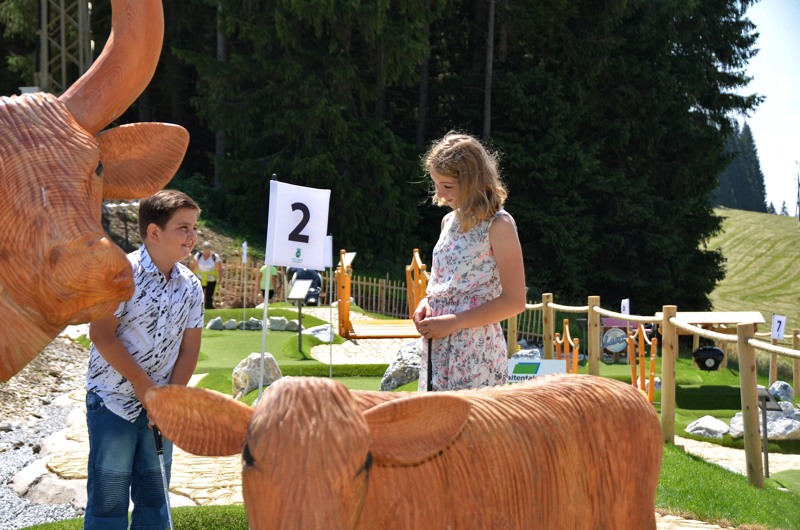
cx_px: 400
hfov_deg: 29.3
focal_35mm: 69
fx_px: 1530
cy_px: 265
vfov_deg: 19.6
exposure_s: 1/250
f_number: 6.3
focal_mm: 46
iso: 100
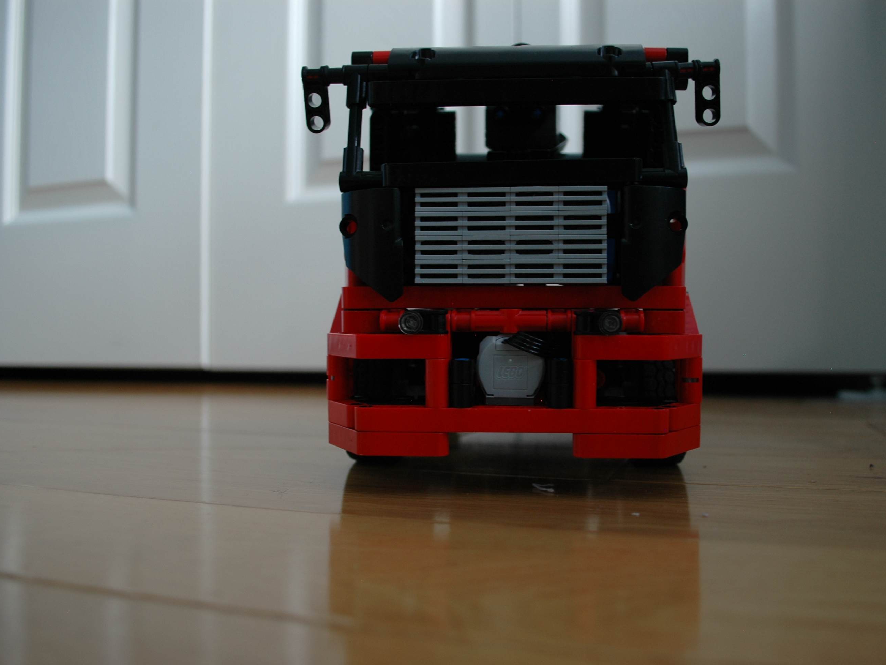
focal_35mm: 30
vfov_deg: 46.8
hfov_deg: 59.7
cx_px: 506
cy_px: 341
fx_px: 768
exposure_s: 1/1.6
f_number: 3.5
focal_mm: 18
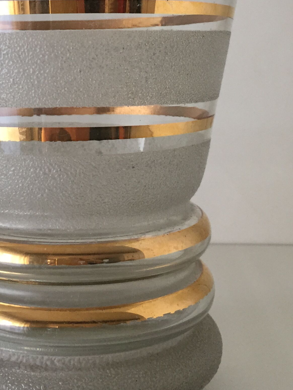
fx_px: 688
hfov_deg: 23.8
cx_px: 83
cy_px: 56
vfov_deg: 30.6
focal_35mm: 61
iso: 64
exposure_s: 1/33
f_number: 2.2
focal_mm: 4.15
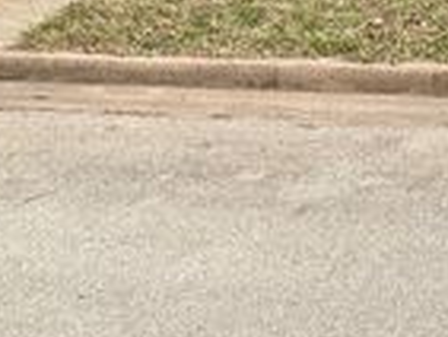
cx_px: 391
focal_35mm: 92
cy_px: -141
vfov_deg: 15.1
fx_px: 1192
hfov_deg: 20.9
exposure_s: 1/5319
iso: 50
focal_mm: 5.7
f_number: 1.5
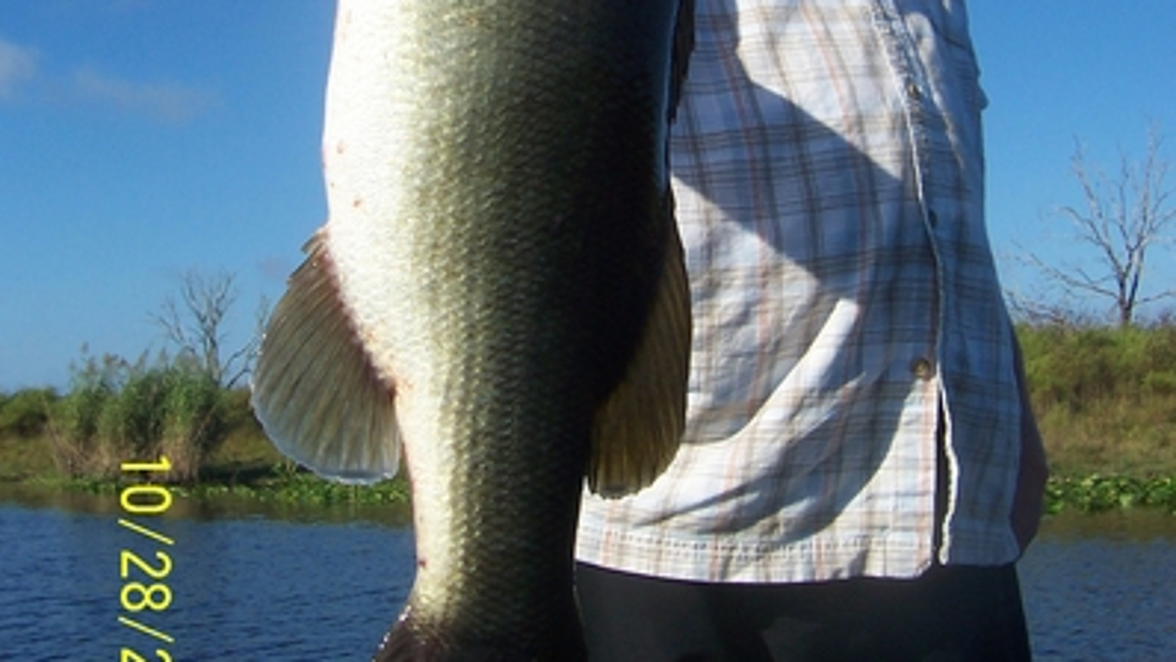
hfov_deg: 38.5
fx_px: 1684
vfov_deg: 21.8
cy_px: 72
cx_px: 588
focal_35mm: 54
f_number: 5.6
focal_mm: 5.6
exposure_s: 1/750
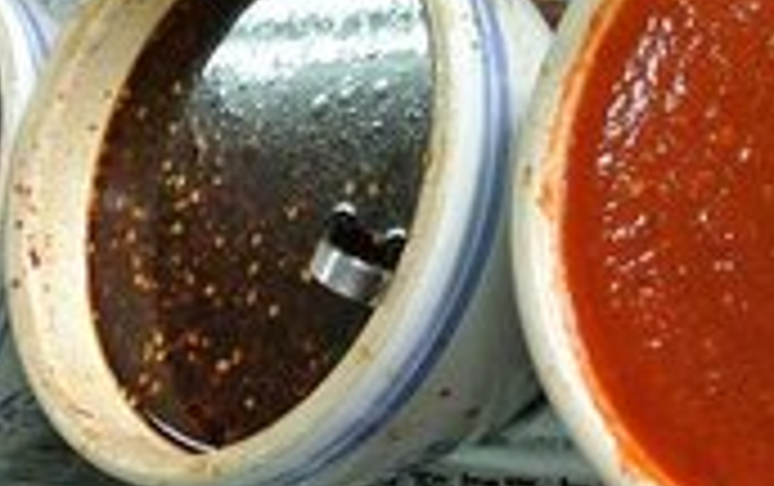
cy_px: -108
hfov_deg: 24.9
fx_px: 1753
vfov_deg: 15.2
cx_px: 432
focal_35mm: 83
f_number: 3.5
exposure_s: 1/30
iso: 560
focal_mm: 10.7
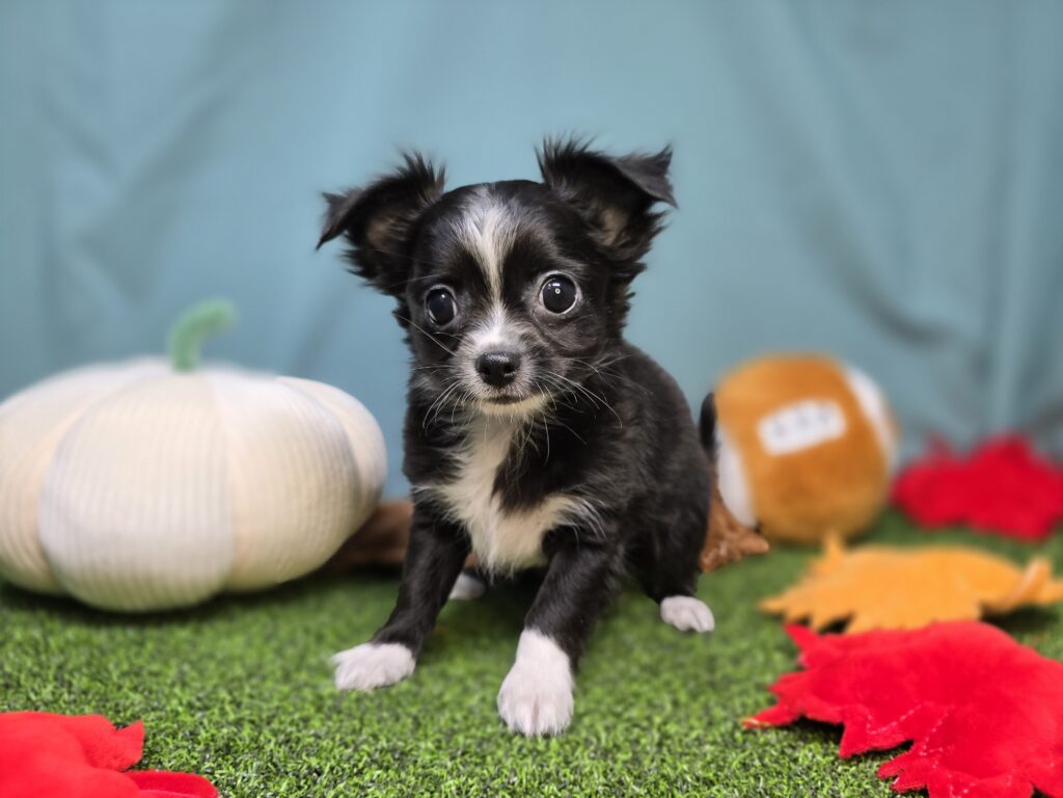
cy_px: 399
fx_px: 706
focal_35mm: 23
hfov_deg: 73.9
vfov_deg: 58.9
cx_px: 532
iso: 125
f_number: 1.7
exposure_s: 1/120
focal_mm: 6.3
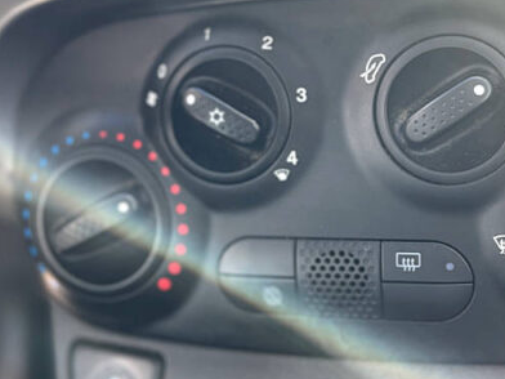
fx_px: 773
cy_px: 124
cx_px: 308
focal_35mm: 53
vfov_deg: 27.3
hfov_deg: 36.0
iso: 64
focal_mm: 5.1
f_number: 1.6
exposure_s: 1/121
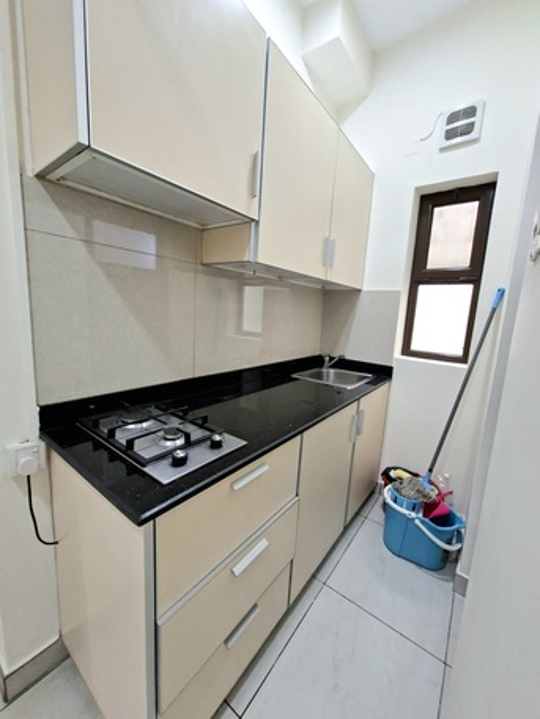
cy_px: 360
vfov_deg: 106.2
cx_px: 270
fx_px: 270
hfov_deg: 89.9
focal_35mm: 13
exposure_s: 1/40
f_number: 2.2
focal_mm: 1.74
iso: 125
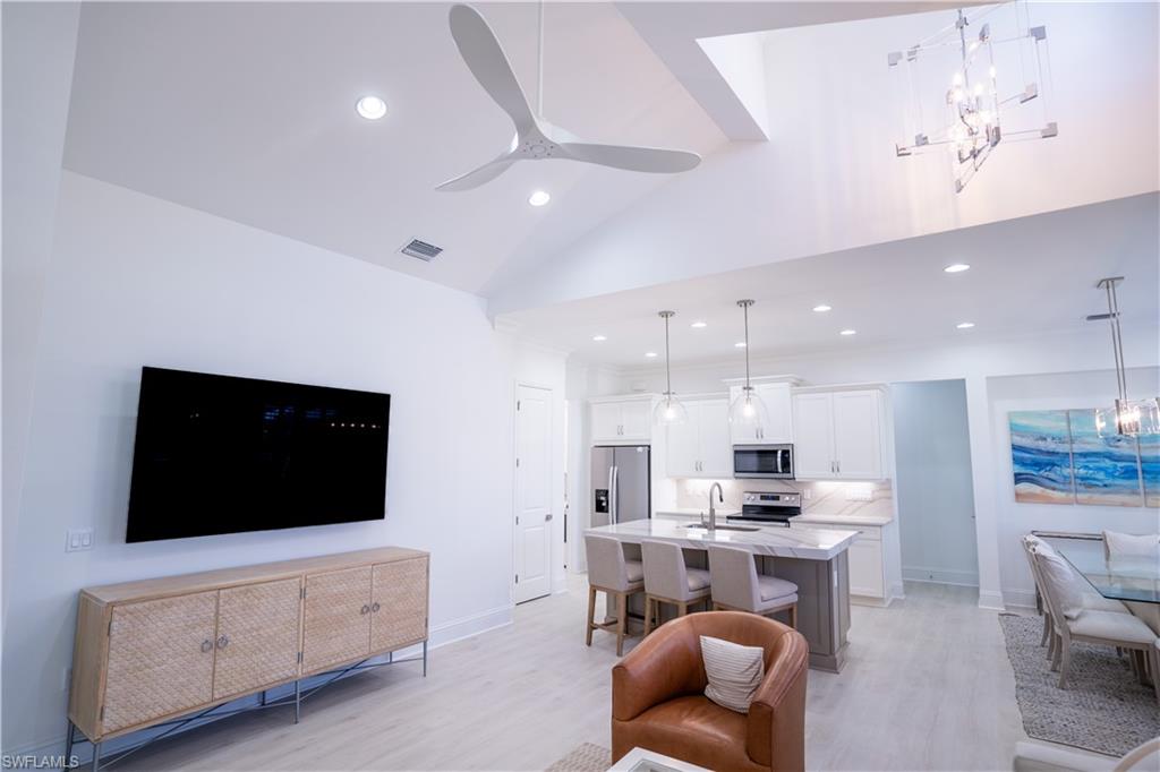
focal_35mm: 17
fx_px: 548
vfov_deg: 70.4
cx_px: 580
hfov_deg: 93.3
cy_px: 386
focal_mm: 17
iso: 200
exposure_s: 1/500
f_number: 3.5
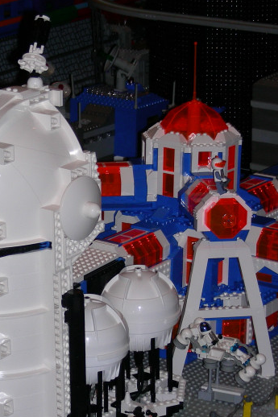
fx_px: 1472
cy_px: 224
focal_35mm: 127
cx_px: 78
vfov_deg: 16.1
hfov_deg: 10.8
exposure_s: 1/60.1
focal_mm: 13.2
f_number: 3.5
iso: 50
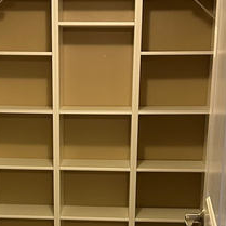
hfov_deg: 22.0
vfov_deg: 21.4
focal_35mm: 78
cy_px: 225
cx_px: 63
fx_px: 576
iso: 320
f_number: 1.78
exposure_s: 1/60
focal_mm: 6.86
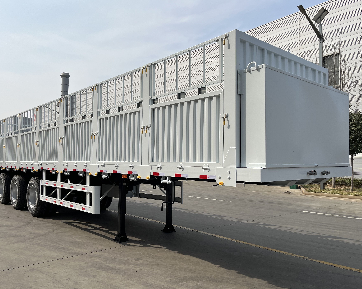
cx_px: 175
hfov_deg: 60.4
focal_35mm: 29
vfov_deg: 50.0
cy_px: 151
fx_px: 311
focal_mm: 5.1
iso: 50
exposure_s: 1/4854
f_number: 1.6
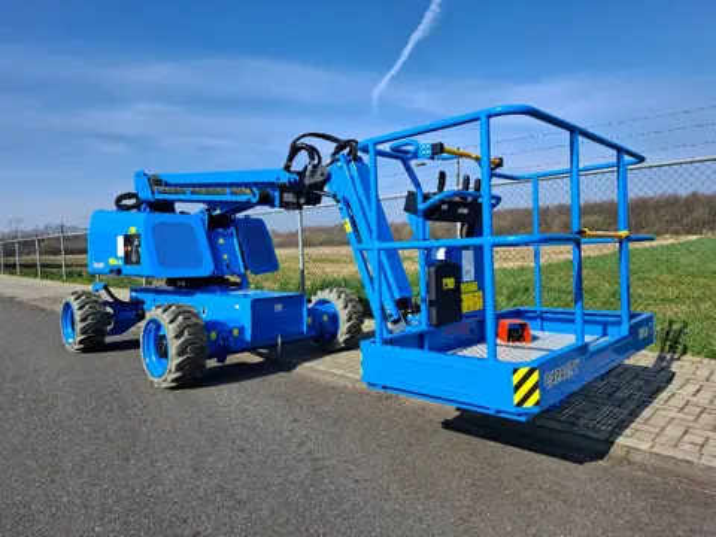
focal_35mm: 23
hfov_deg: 73.9
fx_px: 476
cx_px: 358
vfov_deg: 58.9
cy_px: 268
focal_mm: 5.54
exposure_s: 1/1376
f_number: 1.8
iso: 50
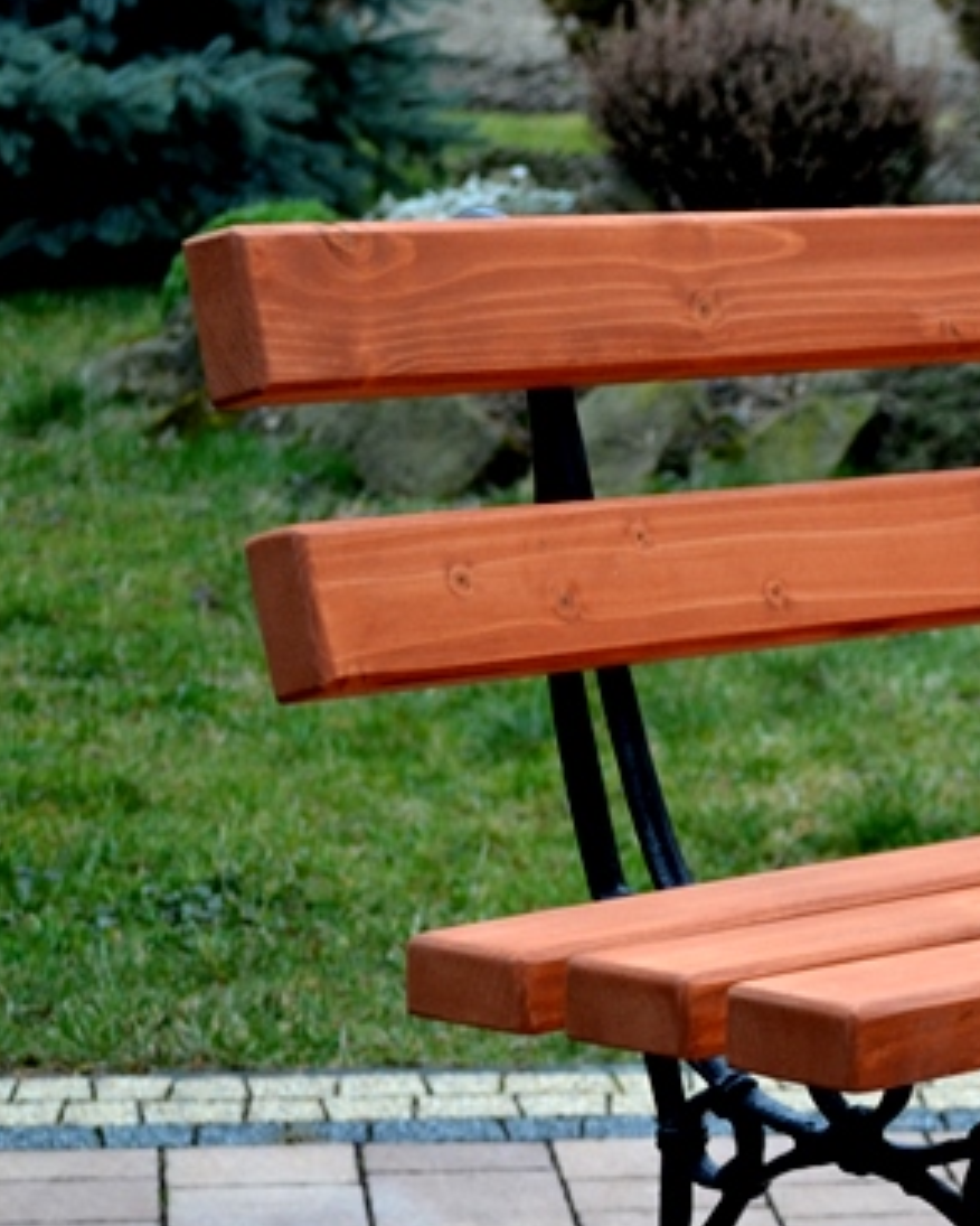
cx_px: 1567
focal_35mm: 150
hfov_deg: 9.9
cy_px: 966
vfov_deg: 12.8
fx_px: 5438
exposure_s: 1/40
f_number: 5
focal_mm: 38
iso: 400
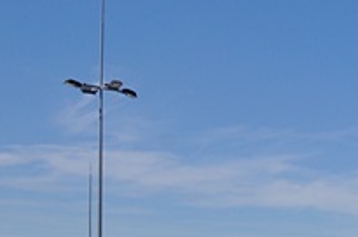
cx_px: 618
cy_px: 344
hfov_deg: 14.3
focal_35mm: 129
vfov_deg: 10.3
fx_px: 1281
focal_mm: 22
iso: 200
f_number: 11
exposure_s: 1/500
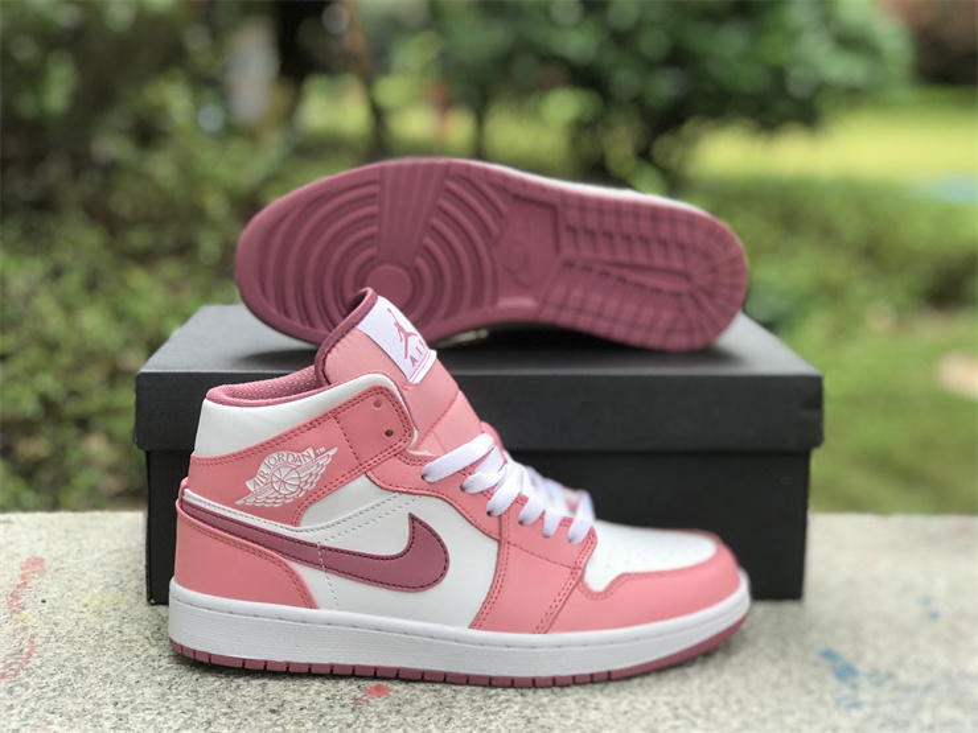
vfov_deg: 25.7
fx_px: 1610
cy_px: 366
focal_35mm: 57
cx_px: 489
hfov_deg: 33.8
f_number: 2.8
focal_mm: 6.6
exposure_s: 1/50
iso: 32
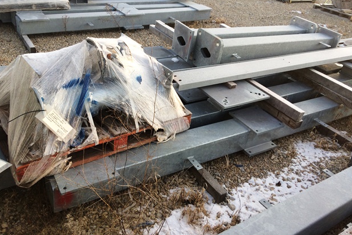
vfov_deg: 42.2
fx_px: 303
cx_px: 174
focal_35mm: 31
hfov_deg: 60.3
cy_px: 105
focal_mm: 4.15
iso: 40
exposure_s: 1/120
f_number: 2.2
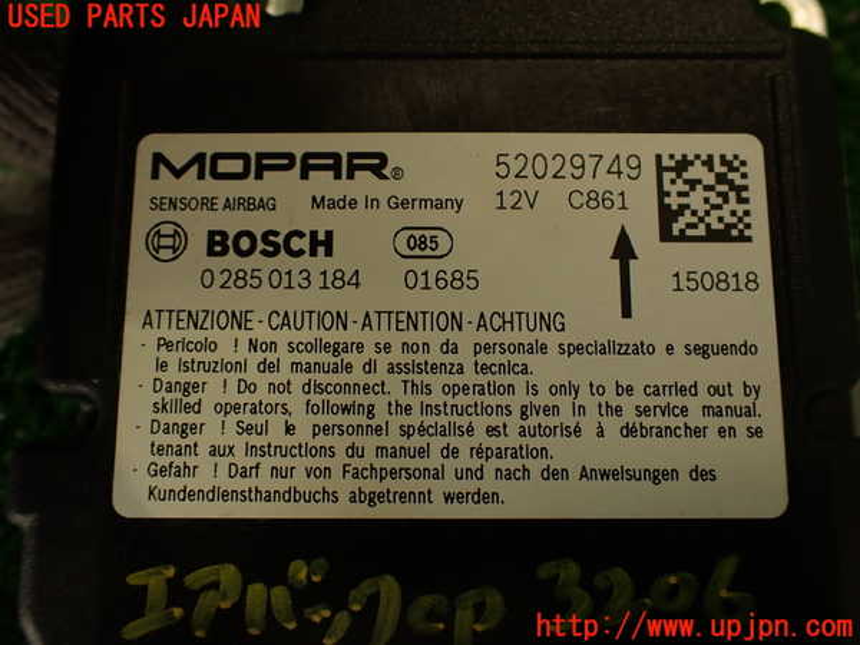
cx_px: 430
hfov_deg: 60.0
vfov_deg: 46.8
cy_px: 322
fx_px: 745
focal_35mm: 30
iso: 100
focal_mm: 5.4
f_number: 2.3
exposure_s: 1/80
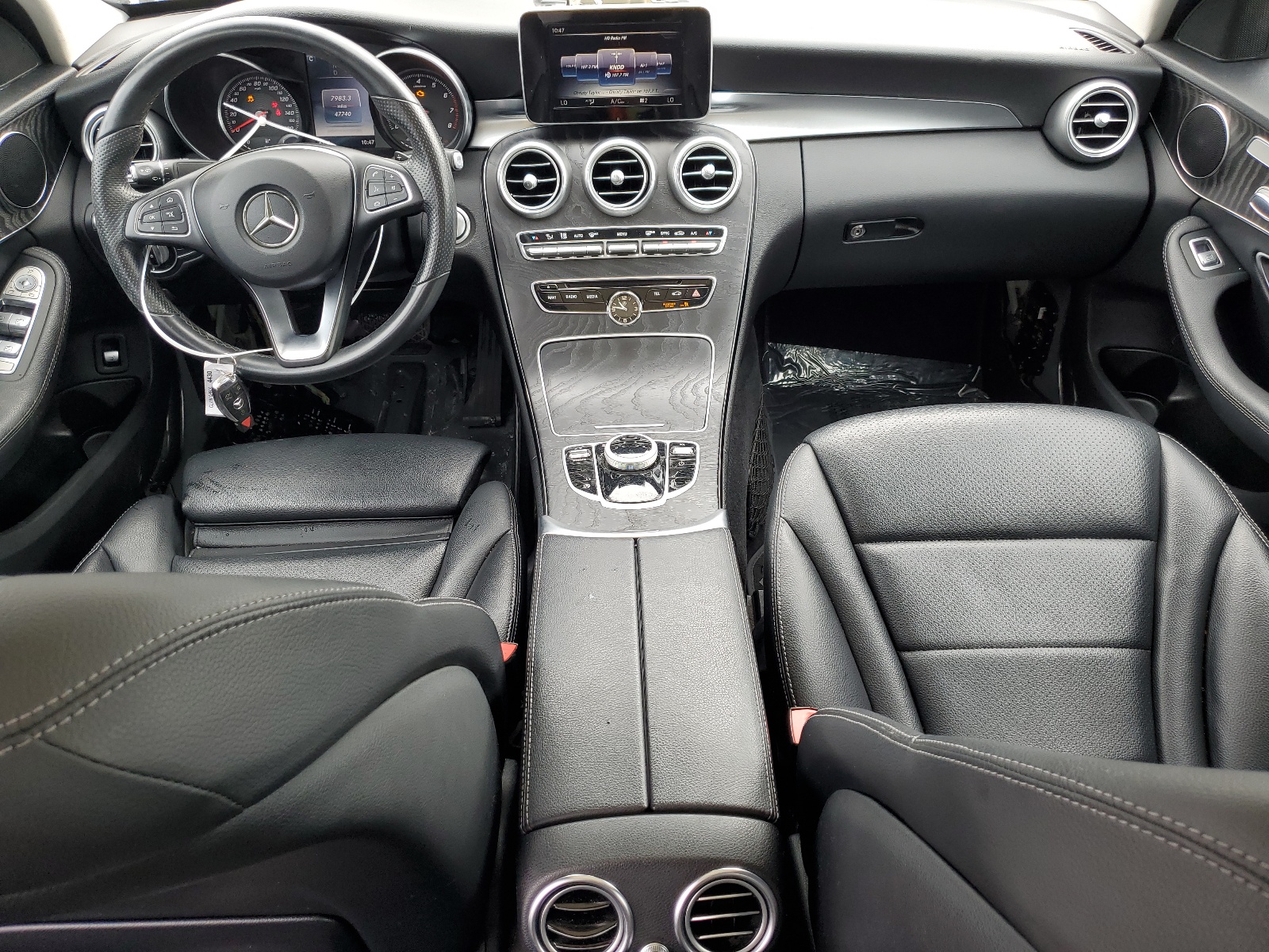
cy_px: 476
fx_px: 953
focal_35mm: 26
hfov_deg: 67.3
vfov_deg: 53.1
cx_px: 634
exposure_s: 1/143
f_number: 1.5
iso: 50
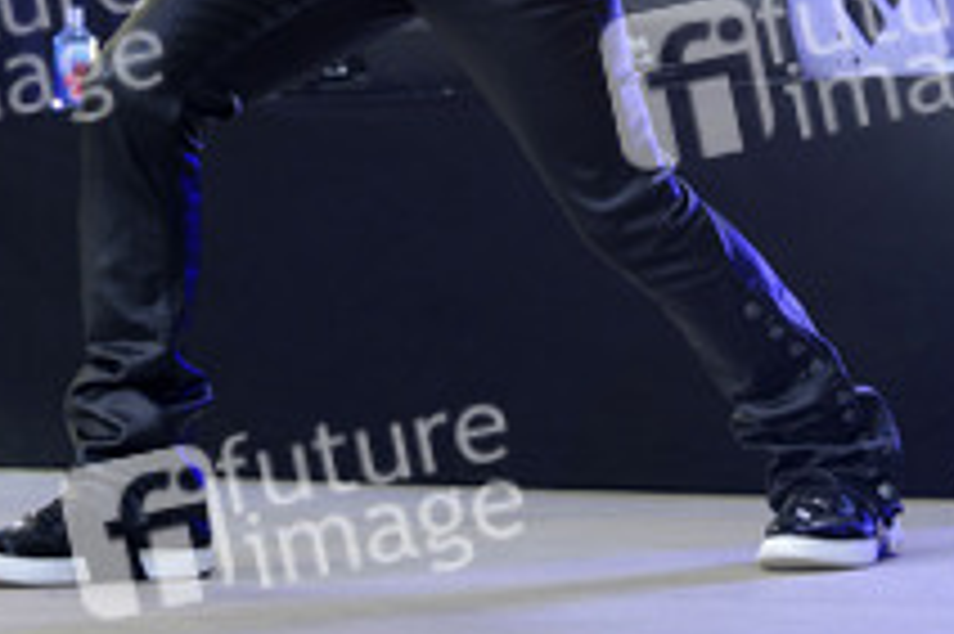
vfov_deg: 10.2
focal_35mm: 132
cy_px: -162
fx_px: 3495
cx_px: 423
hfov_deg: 15.5
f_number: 4.5
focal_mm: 70
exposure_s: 1/640
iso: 1000
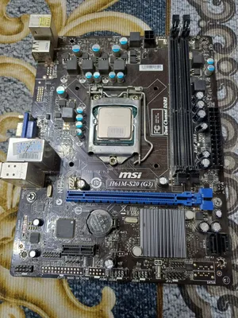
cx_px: 119
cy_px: 159
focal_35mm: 25
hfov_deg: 54.9
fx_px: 229
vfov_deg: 69.4
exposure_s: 1/50
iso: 160
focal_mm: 4.65
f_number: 1.8
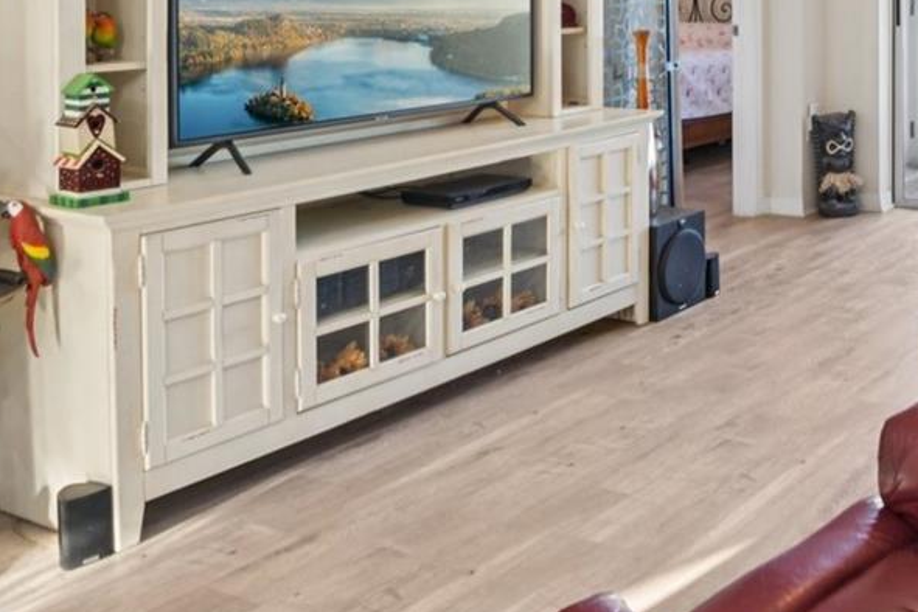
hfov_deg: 36.1
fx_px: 1173
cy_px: -31
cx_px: 1017
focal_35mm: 46
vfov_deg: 27.2
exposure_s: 1/10
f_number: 8
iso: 400
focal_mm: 17
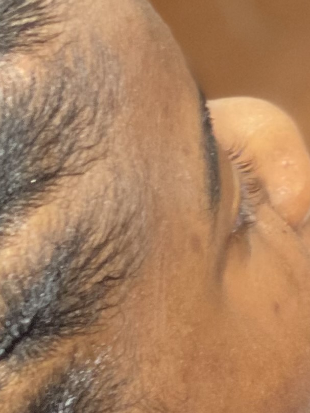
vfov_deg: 7.6
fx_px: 3094
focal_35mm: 259
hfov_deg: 5.7
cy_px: 383
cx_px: -172
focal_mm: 6
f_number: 2
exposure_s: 1/24
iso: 320
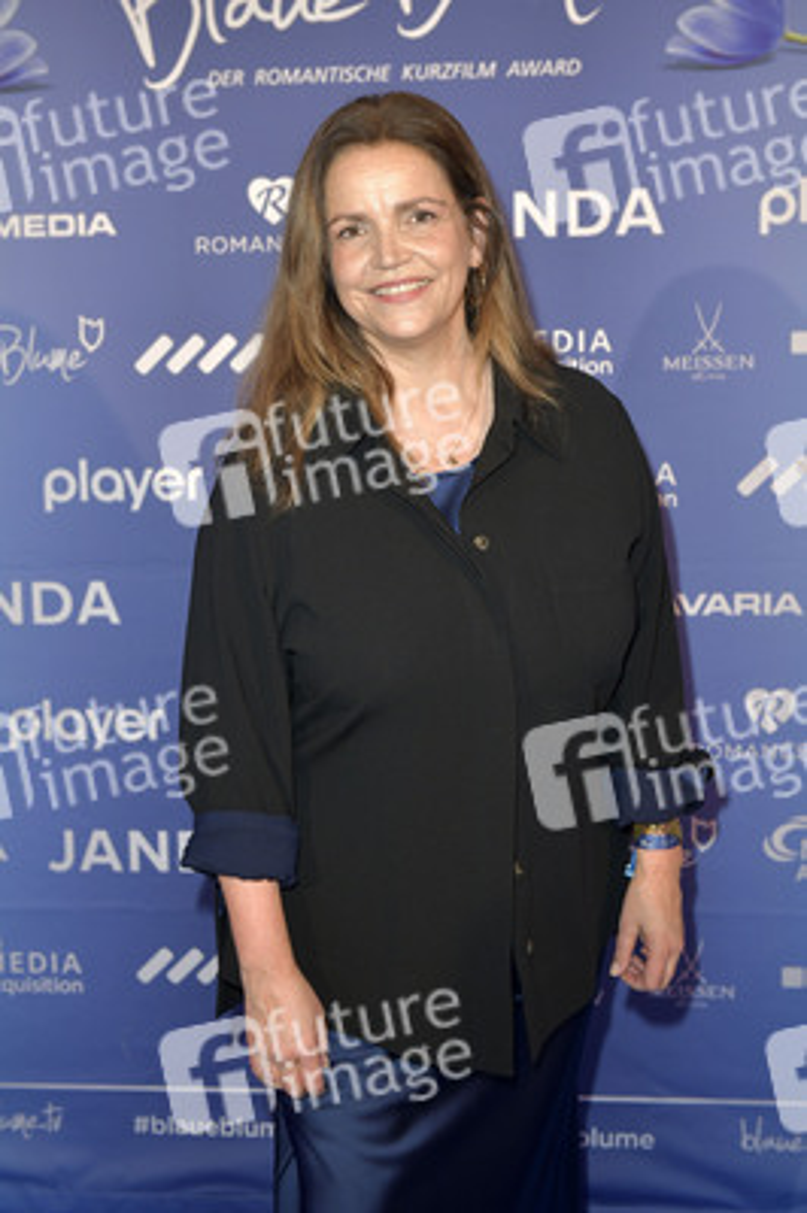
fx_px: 1617
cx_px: 404
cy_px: 606
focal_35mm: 48
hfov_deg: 28.0
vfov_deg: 41.1
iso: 1250
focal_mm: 48
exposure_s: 1/250
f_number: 5
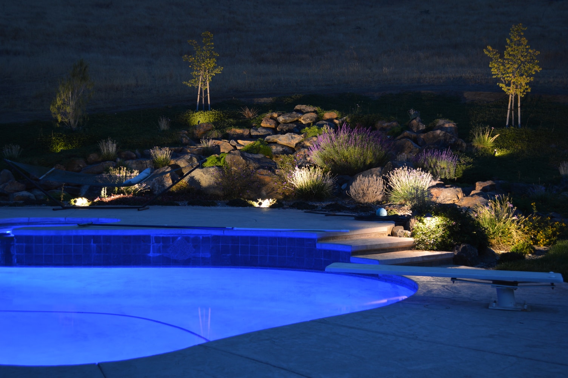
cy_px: 189
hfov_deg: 38.9
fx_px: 804
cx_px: 284
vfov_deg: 26.4
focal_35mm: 51
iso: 100
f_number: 5
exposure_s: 4
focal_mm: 34
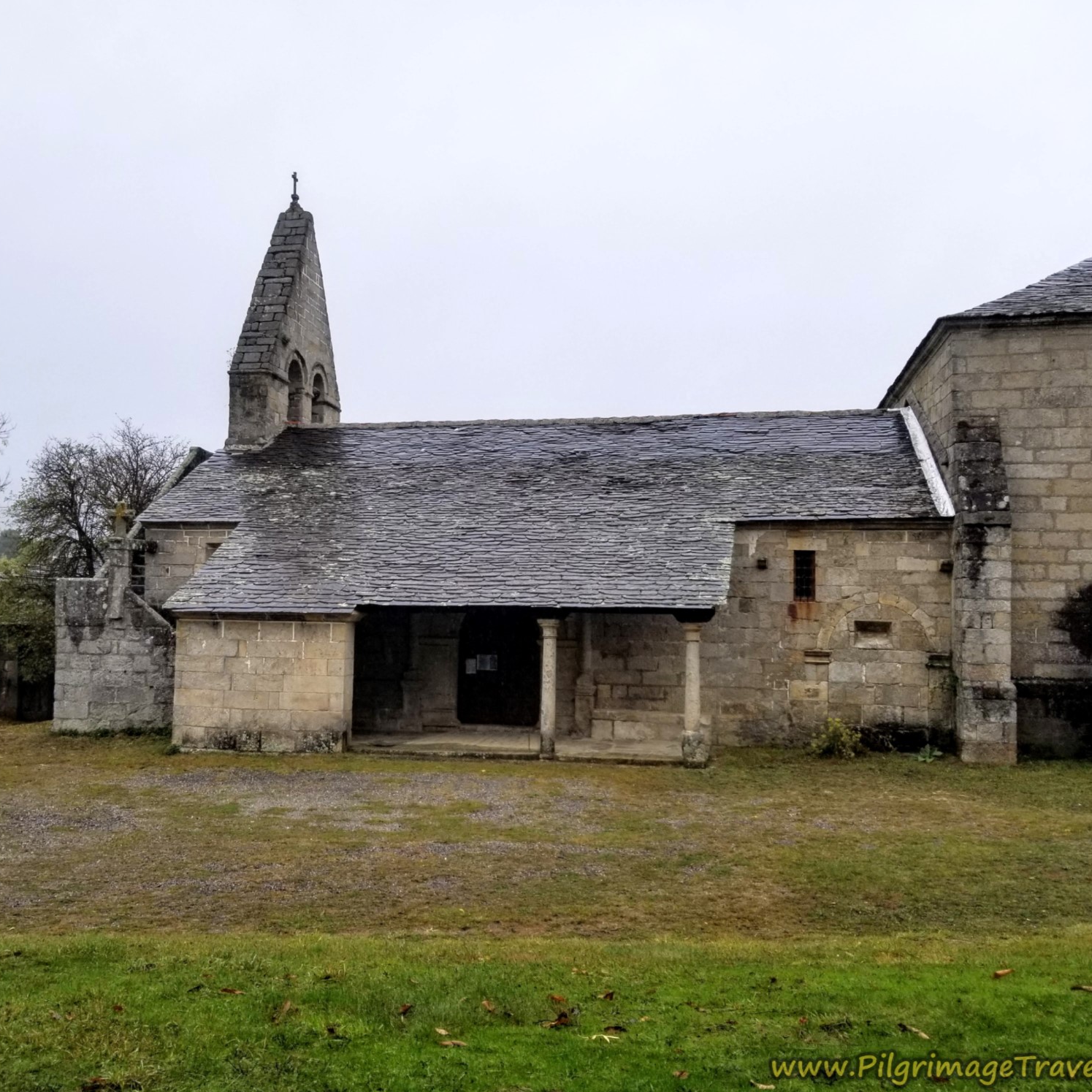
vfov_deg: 52.5
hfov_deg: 52.4
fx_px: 1106
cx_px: 492
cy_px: 546
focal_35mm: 31
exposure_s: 1/371
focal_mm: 4.3
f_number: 1.7
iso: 50
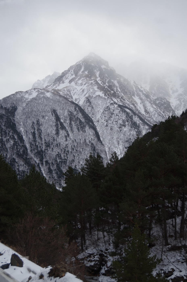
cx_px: 94
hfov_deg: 29.1
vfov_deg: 42.8
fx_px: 360
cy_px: 141
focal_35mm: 46
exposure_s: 1/1000
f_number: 4.5
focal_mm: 31
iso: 200
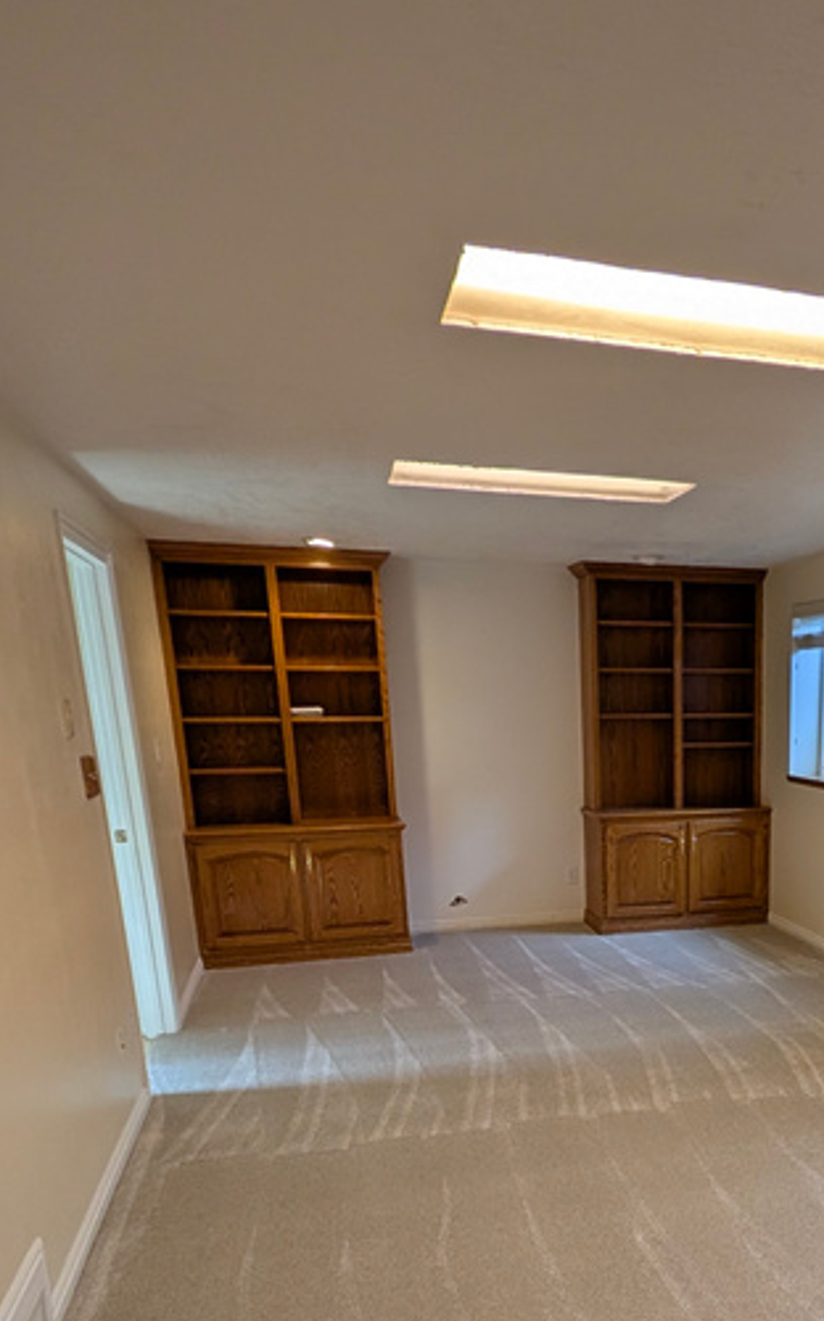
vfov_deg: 66.9
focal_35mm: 26
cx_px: 684
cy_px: 956
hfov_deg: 44.7
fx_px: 935
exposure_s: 1/120
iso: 179
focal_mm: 2.23
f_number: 1.95
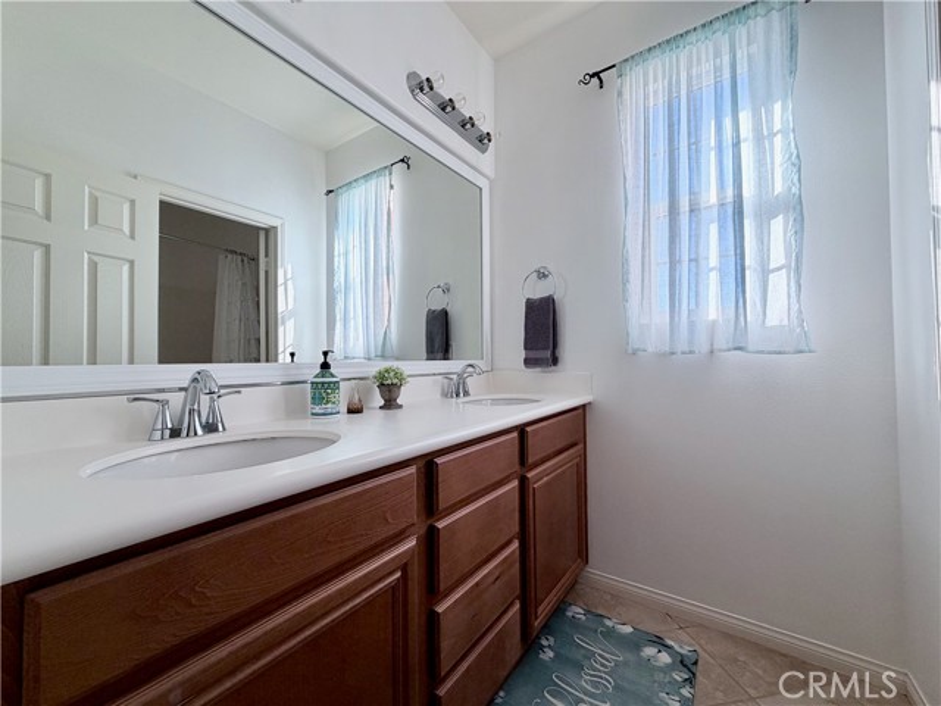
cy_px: 353
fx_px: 381
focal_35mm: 14
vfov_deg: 85.7
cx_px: 470
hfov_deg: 102.1
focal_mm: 2.22
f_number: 2.2
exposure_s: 1/121
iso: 64
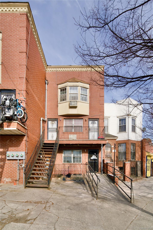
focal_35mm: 15
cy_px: 115
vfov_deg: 100.4
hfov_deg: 77.3
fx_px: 96
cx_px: 76
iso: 400
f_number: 13
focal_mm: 15
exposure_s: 1/400
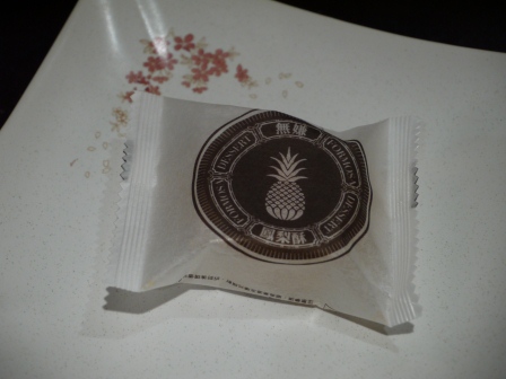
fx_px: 1111
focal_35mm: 76
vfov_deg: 19.4
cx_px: 253
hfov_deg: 25.7
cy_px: 190
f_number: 5.6
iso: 640
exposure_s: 1/80
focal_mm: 38
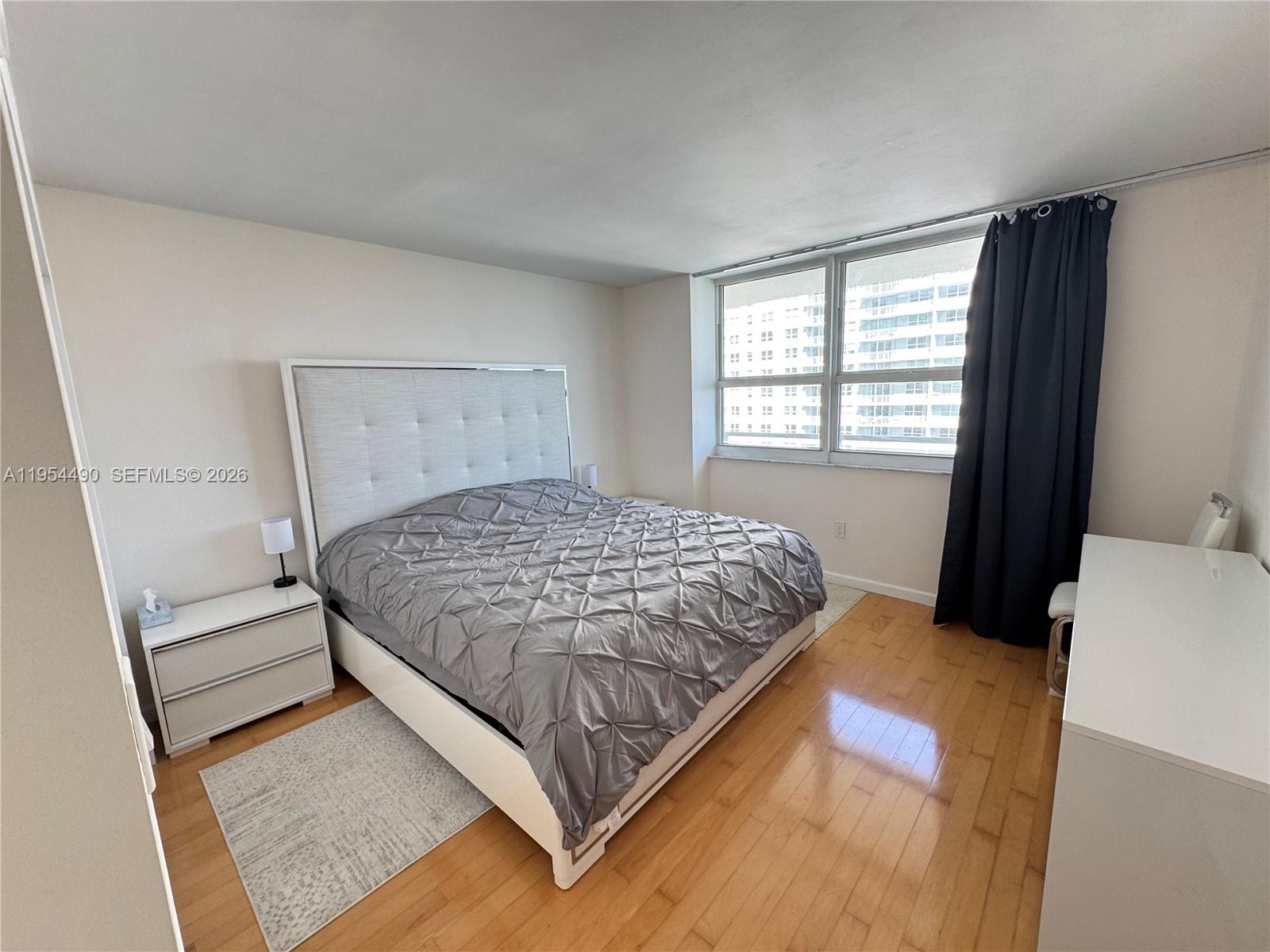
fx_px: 514
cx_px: 635
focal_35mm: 14
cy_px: 476
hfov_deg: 102.1
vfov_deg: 85.7
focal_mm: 2.22
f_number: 2.2
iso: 125
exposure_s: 1/99
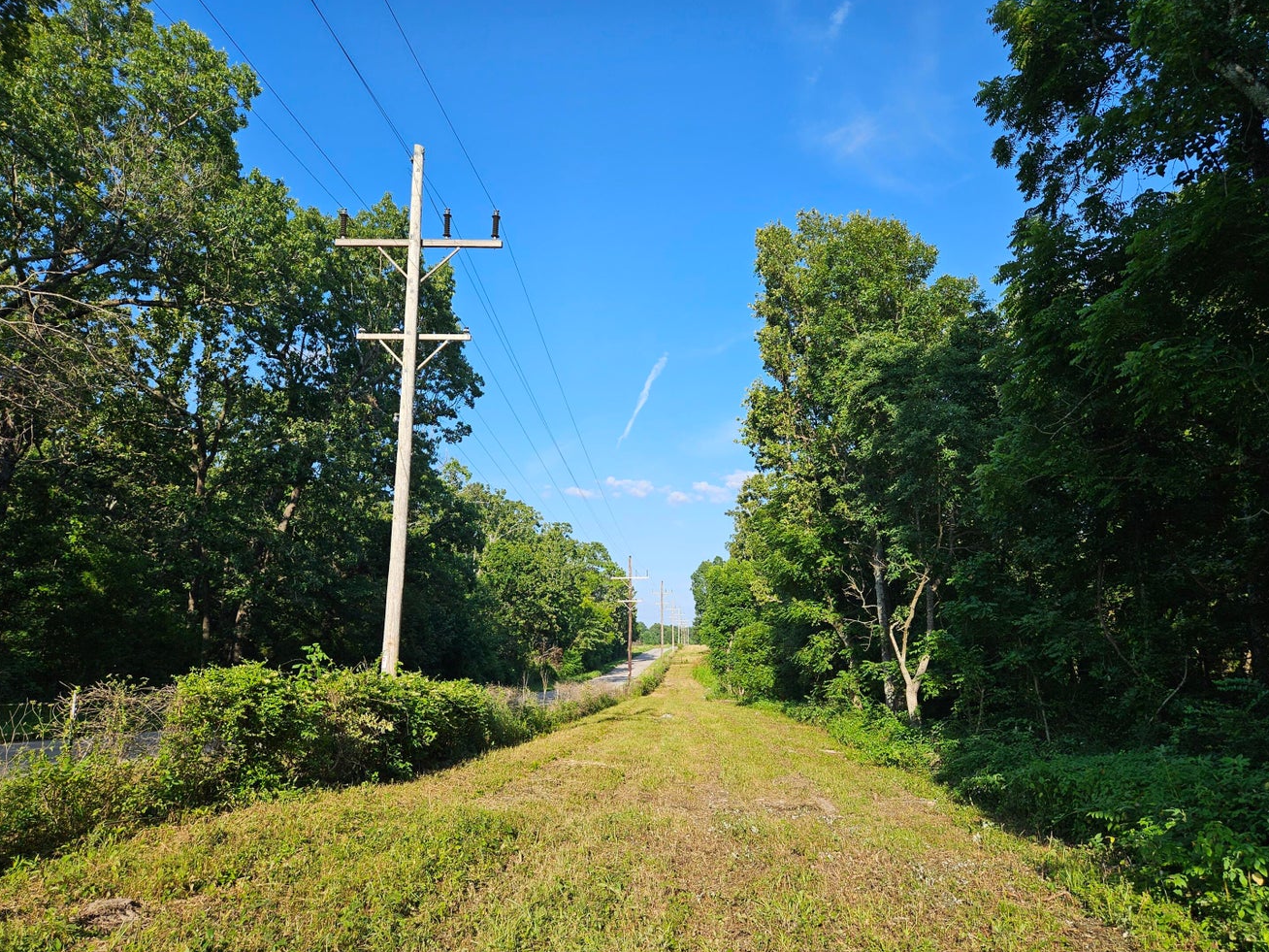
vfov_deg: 56.8
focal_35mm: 24
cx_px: 649
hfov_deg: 71.6
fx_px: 880
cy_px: 489
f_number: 1.8
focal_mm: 5.4
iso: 25
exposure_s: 1/1148
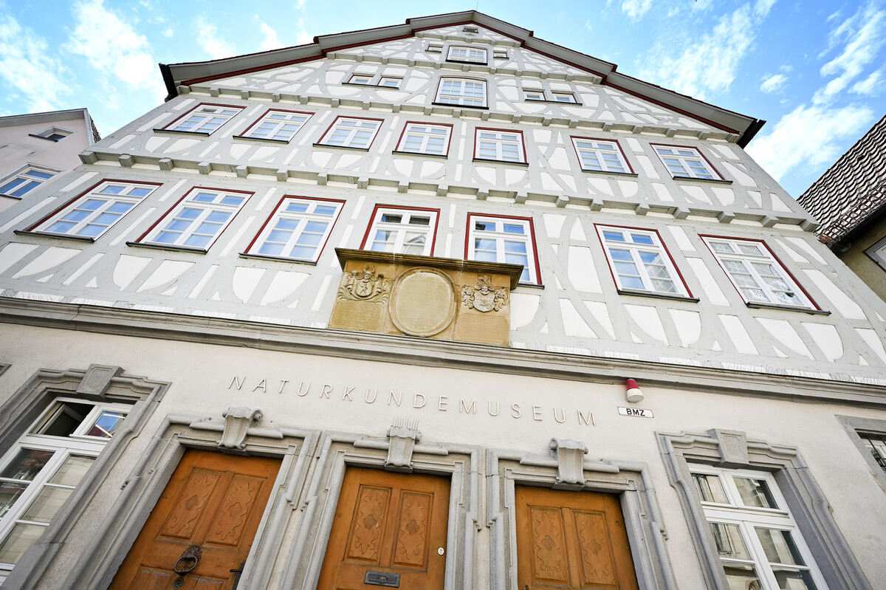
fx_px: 344
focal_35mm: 14
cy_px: 295
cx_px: 443
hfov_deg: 104.3
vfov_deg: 81.2
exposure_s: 1/1600
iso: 250
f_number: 4
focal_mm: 14
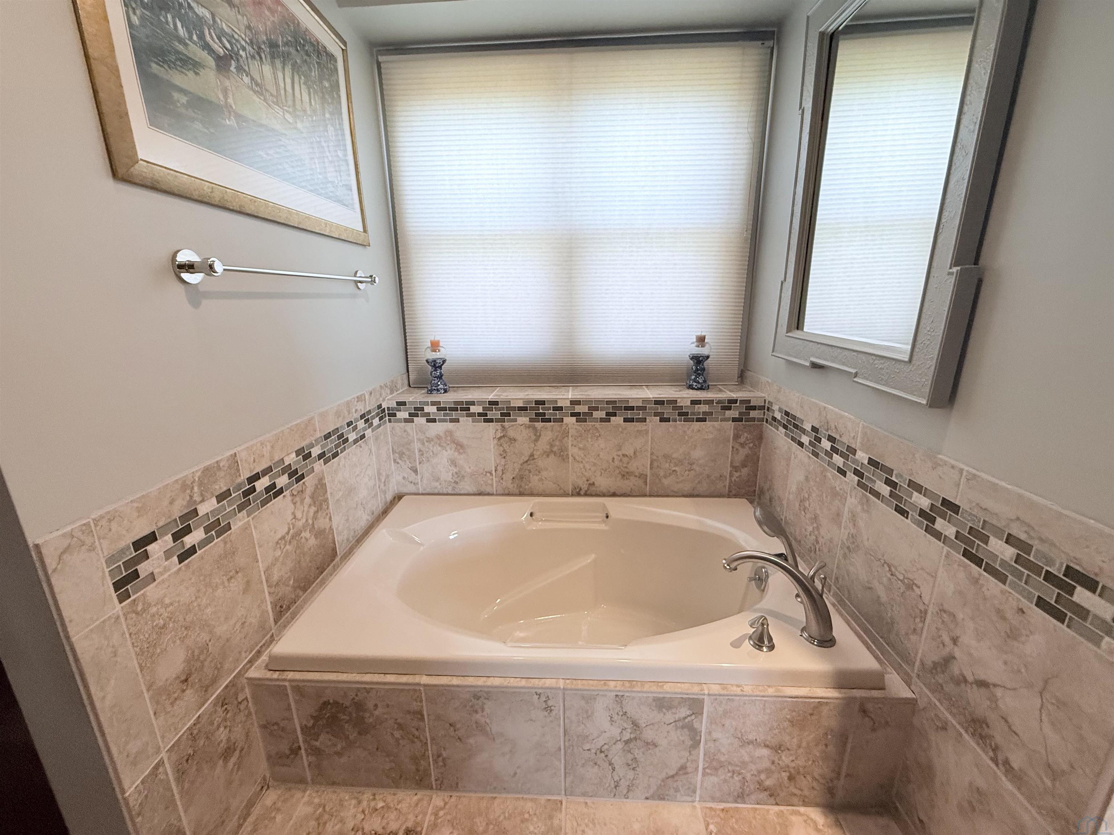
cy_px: 418
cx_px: 557
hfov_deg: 102.1
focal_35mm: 14
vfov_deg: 85.7
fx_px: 451
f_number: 2.2
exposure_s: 1/120
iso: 250
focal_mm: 2.22
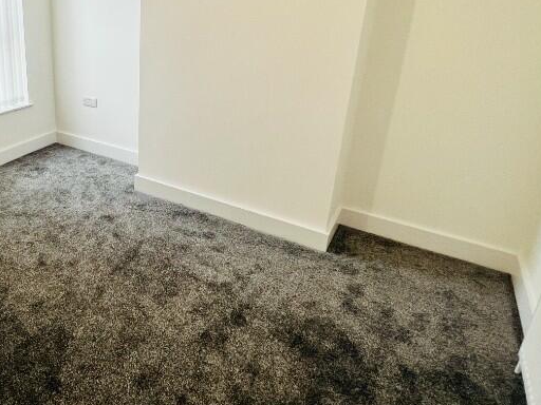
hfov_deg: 62.1
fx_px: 406
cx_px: 114
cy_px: 124
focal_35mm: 26
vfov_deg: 51.7
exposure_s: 1/100
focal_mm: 1.57
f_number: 1.8
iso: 80
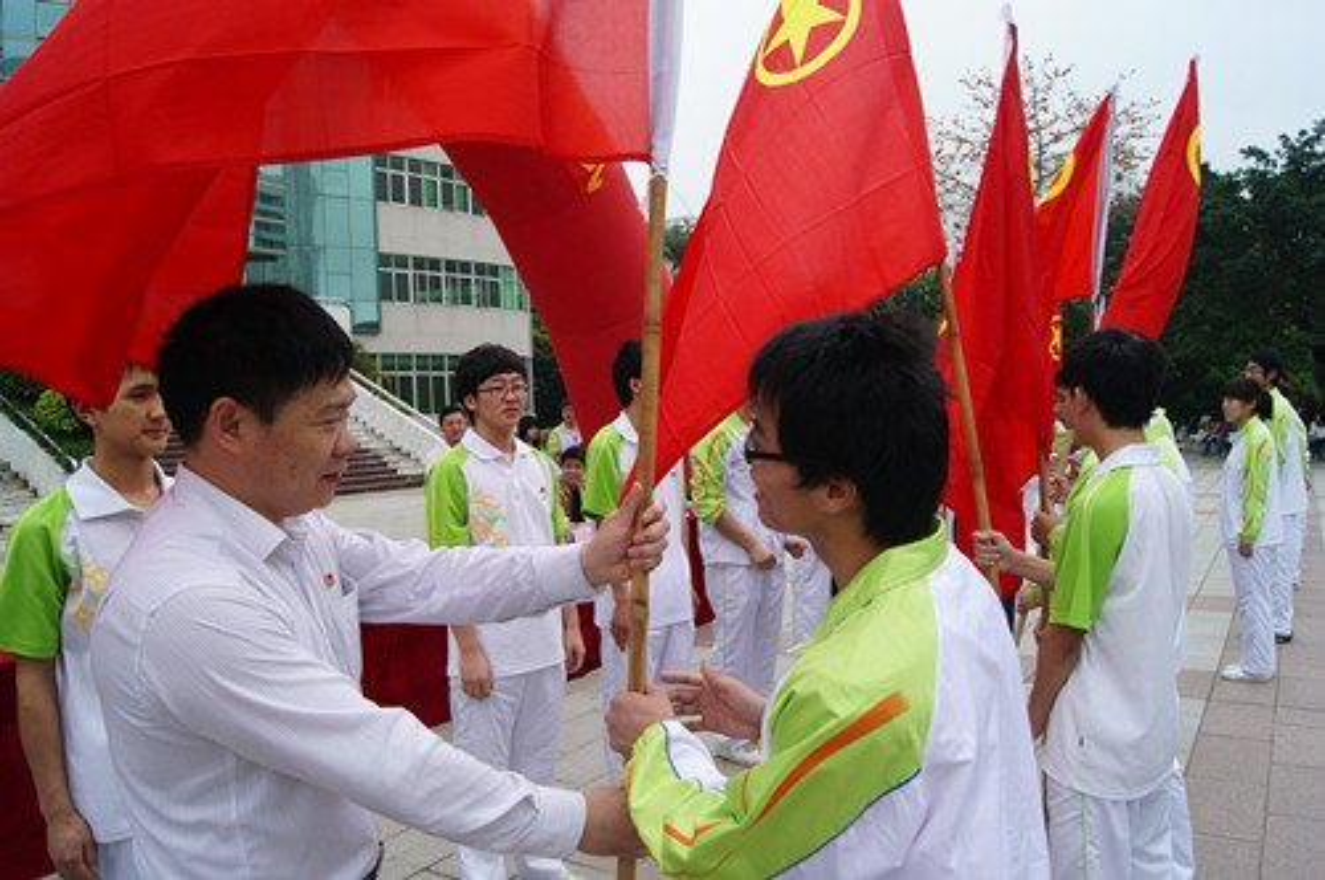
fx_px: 992
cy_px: 440
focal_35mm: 27
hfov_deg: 67.4
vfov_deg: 47.8
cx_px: 662
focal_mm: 18
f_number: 6.3
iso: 800
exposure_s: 1/1250
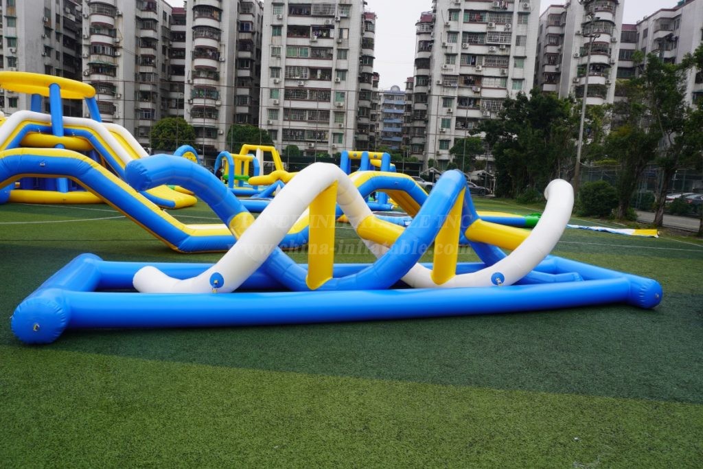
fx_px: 469
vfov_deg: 53.1
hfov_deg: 73.7
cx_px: 352
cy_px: 234
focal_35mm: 24
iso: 100
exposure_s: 1/125
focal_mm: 16
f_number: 9
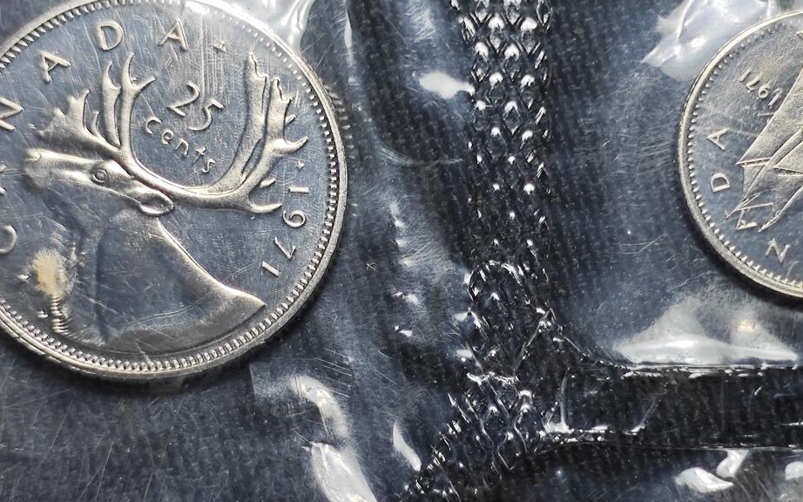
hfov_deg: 20.2
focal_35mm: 103
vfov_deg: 12.7
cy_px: 314
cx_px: 476
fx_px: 2254
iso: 50
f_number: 1.6
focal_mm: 5.84
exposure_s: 1/100
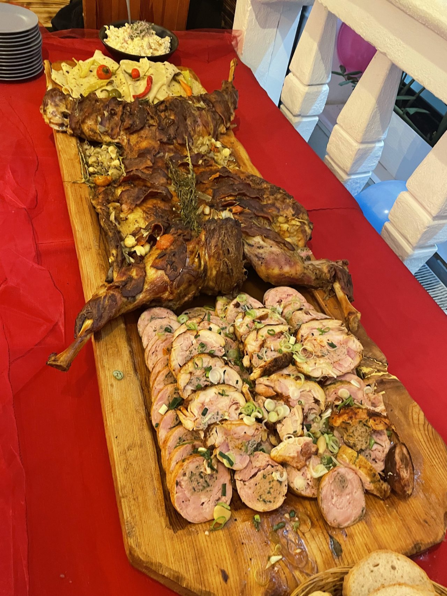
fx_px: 448
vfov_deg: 67.3
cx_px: 224
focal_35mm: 26
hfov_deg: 53.1
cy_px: 298
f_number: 1.6
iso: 400
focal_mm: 4.2
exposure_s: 1/33
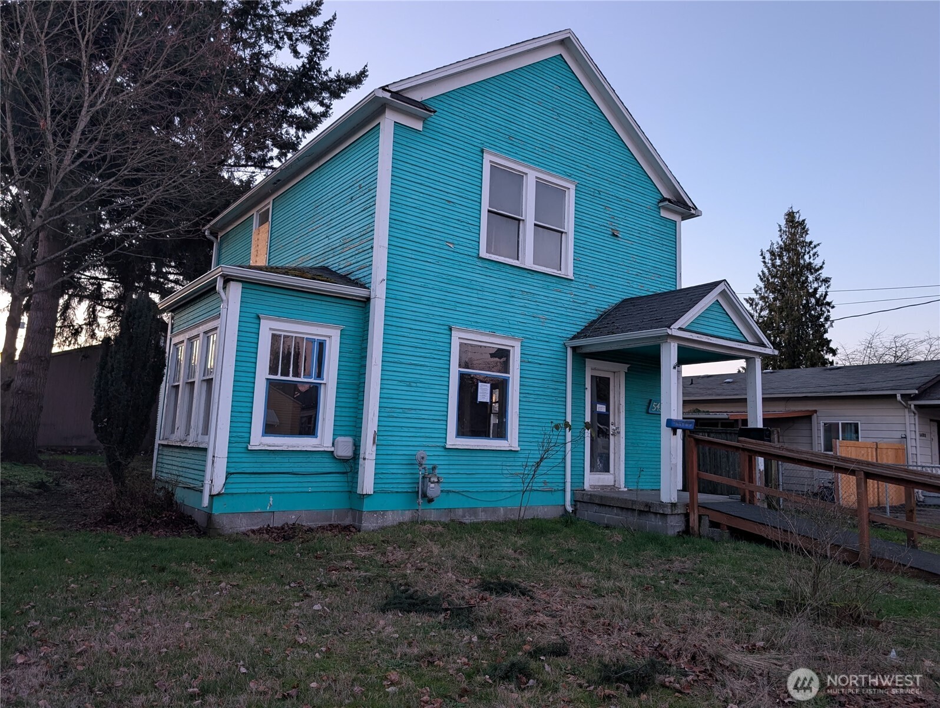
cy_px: 354
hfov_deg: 71.5
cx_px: 470
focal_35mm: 24
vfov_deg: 56.9
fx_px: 653
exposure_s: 1/43.3
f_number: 1.68
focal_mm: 6.9
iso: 46
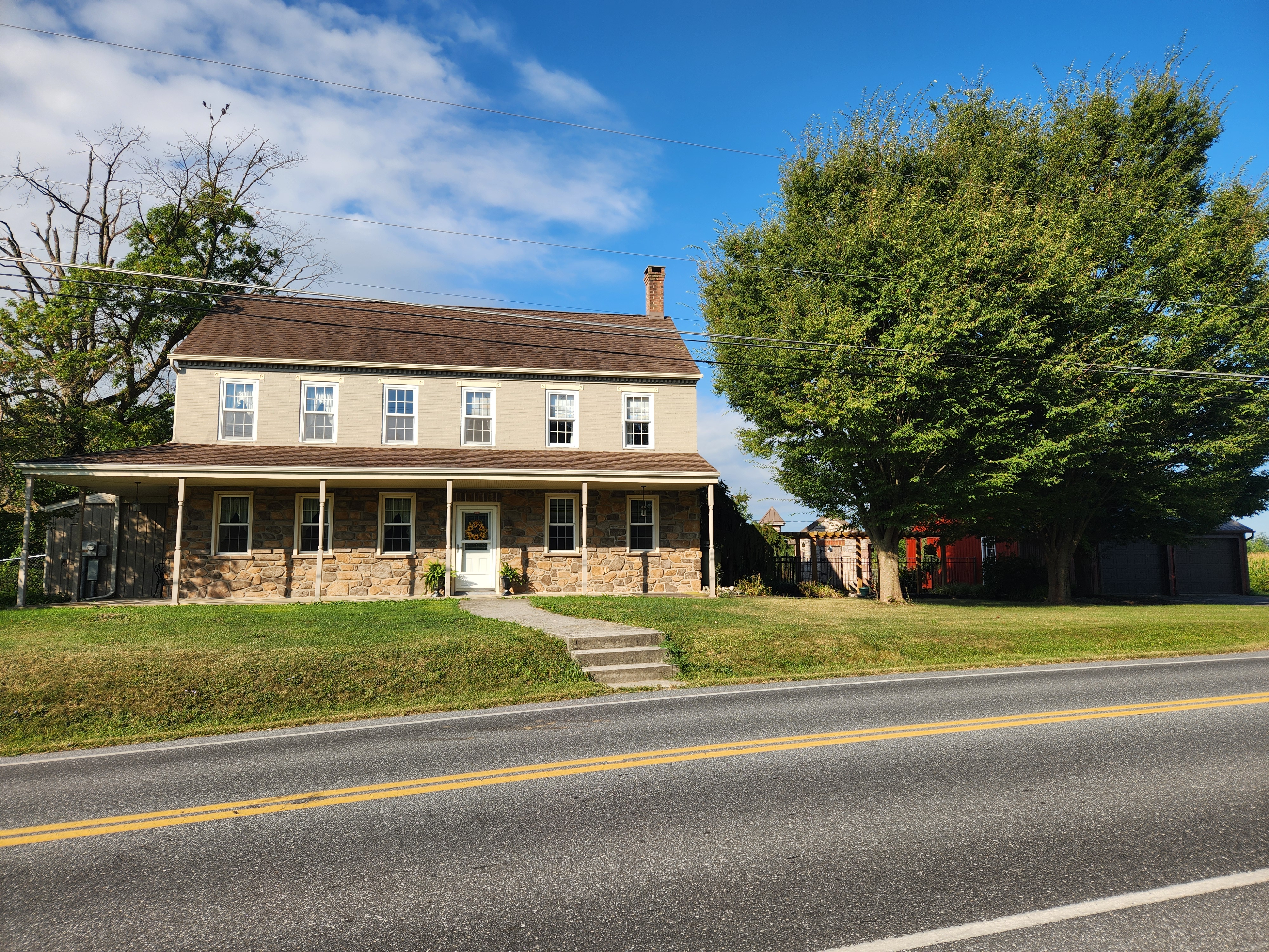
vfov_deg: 58.9
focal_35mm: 23
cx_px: 634
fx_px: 843
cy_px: 476
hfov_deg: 73.9
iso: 20
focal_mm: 5.4
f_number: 1.8
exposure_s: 1/1238
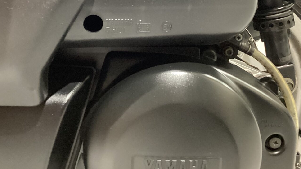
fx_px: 407
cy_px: 10
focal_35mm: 51
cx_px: 128
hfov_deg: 40.5
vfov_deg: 22.8
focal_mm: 3.3
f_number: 2.4
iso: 640
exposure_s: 1/20
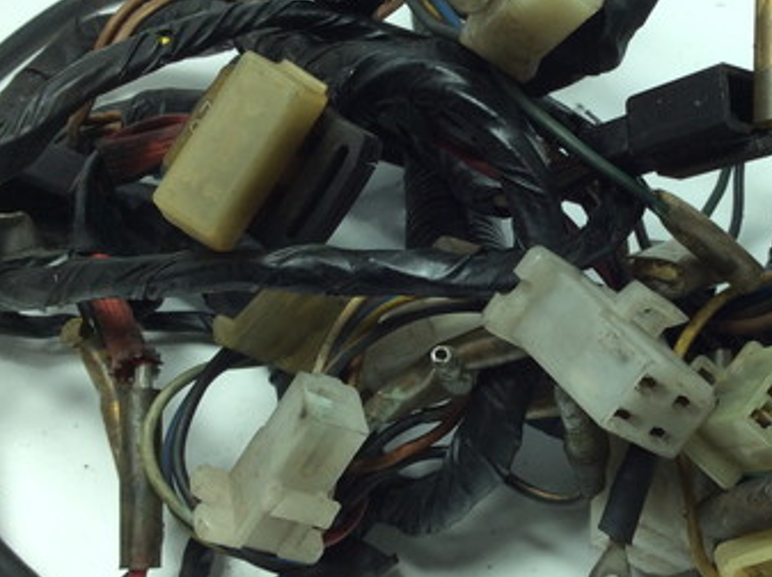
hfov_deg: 33.3
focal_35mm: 57
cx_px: 552
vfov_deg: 25.6
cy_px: 282
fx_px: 1270
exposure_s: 1/223
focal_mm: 3.3
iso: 32
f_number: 2.4
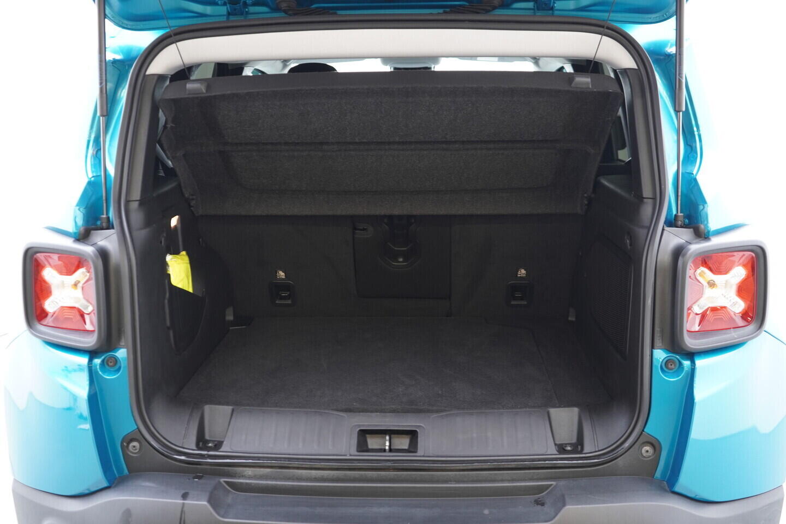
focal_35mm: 36
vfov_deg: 36.9
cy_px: 262
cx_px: 393
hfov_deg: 53.1
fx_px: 786
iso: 500
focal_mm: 24
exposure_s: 1/40
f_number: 2.8
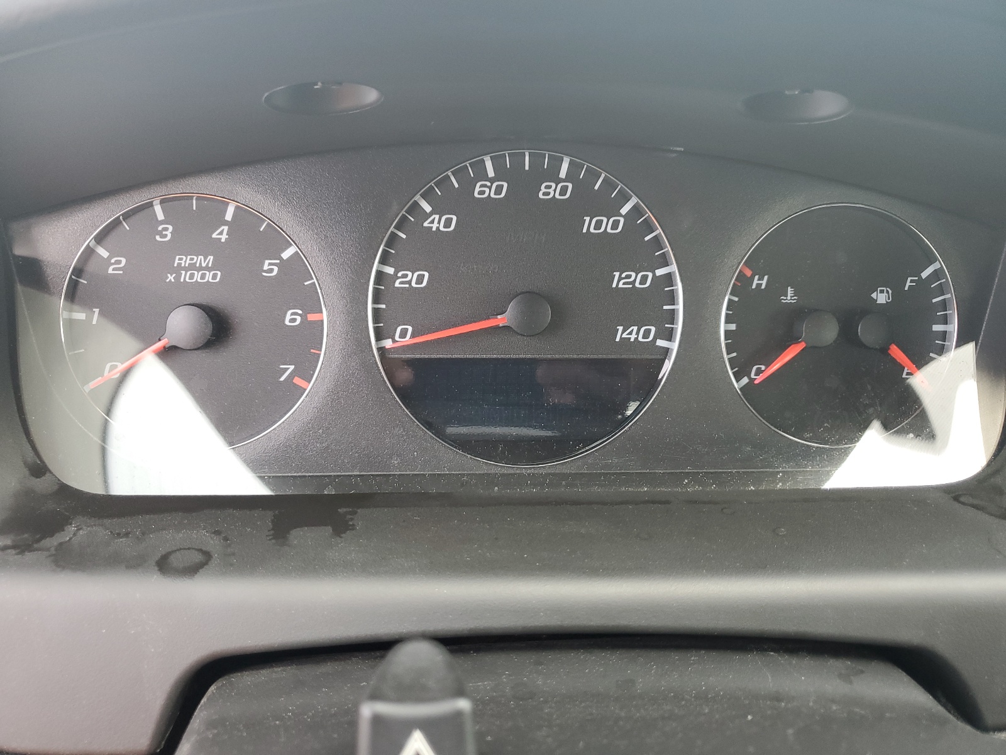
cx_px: 503
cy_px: 378
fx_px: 756
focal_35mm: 26
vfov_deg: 53.1
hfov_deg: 67.3
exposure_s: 1/120
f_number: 1.5
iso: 60
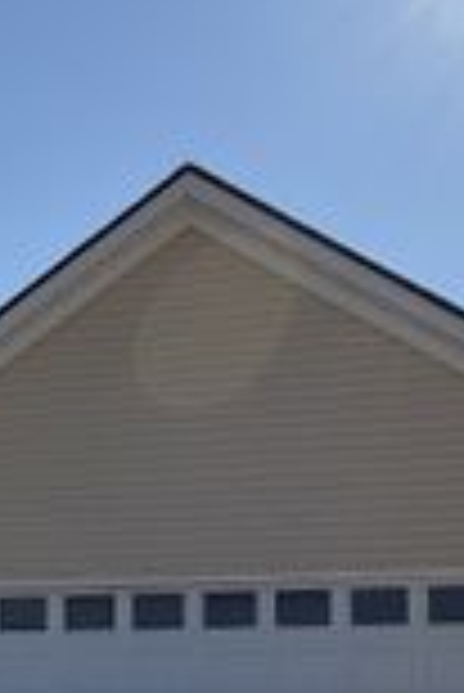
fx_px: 1215
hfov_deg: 20.6
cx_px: -50
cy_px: 695
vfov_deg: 29.7
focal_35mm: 63
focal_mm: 2.22
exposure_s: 1/2092
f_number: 2.2
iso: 50
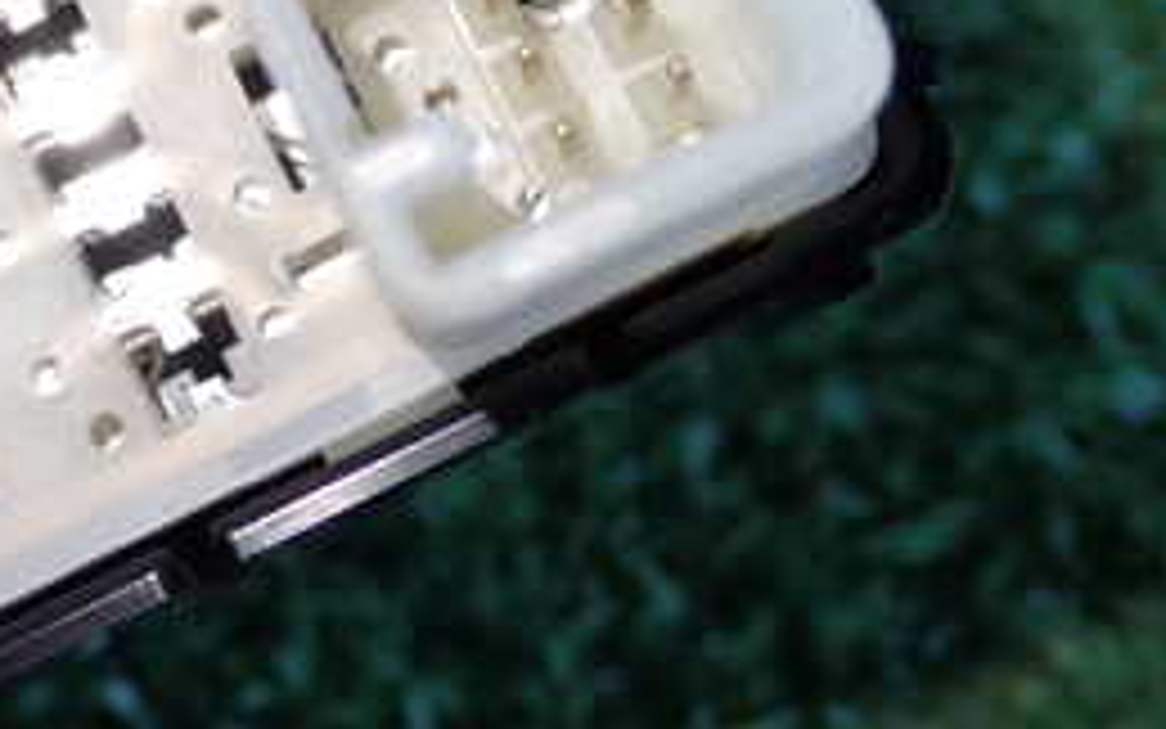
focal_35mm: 108
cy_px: -54
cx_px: 432
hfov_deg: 19.2
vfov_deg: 12.0
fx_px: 3433
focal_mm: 7.84
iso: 200
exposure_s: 1/60
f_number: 2.9
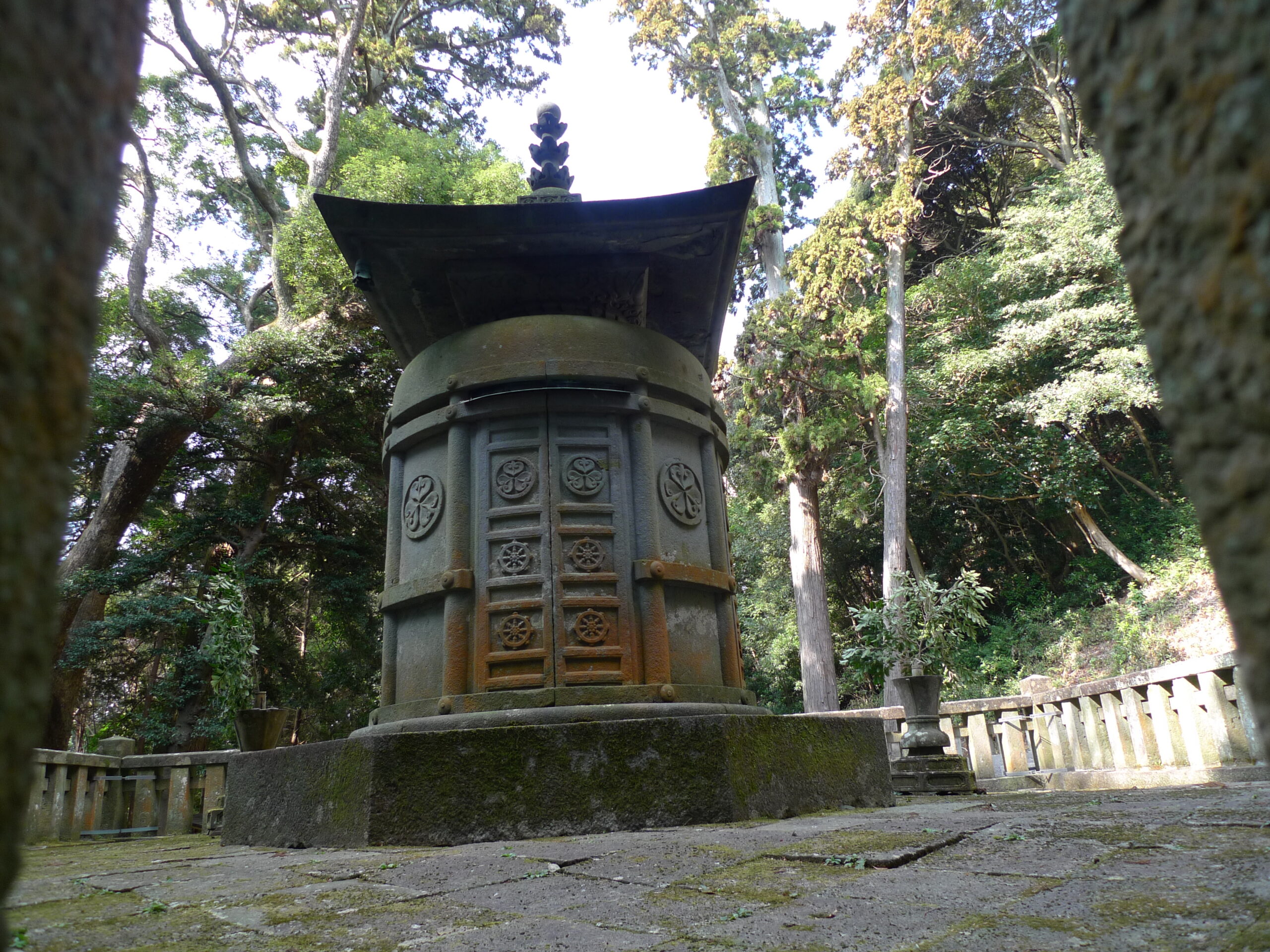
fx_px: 881
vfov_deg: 56.8
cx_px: 635
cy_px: 476
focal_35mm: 24
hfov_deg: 71.6
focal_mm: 5.1
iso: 80
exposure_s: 1/100
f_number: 2.2
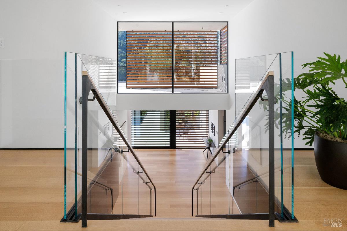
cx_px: 174
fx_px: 207
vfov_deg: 58.3
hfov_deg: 79.9
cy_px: 116
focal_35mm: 22
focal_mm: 21.5
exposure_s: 1/100
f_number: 9
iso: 400
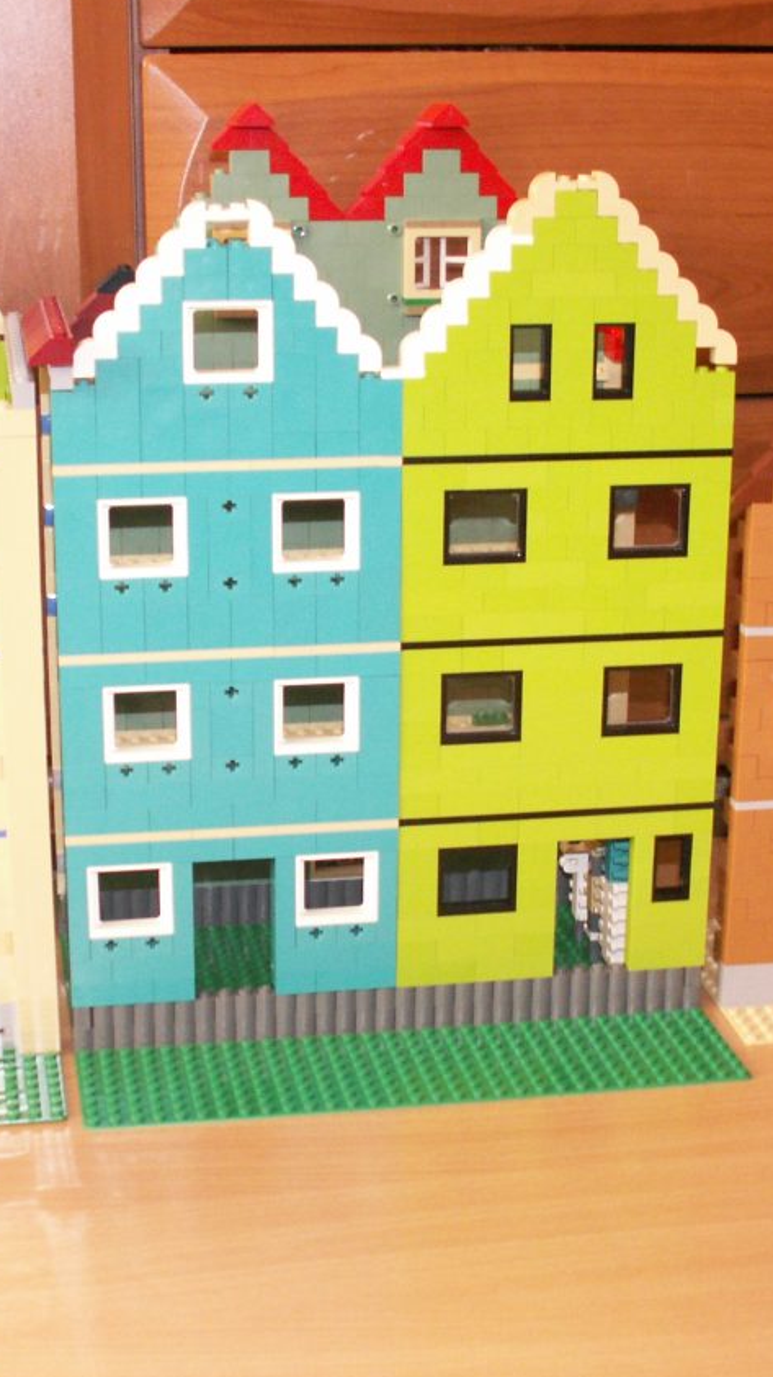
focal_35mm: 58
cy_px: 708
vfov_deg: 36.0
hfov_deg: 20.7
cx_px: 343
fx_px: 2116
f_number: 2.8
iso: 125
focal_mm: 5.86
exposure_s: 1/50
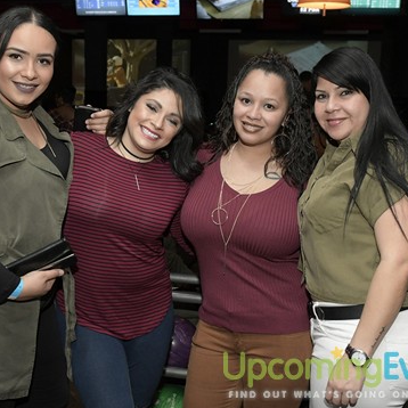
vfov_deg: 36.1
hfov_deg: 36.0
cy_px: 207
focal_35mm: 47
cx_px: 183
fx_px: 627
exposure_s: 1/100
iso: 2000
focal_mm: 24
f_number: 4.5
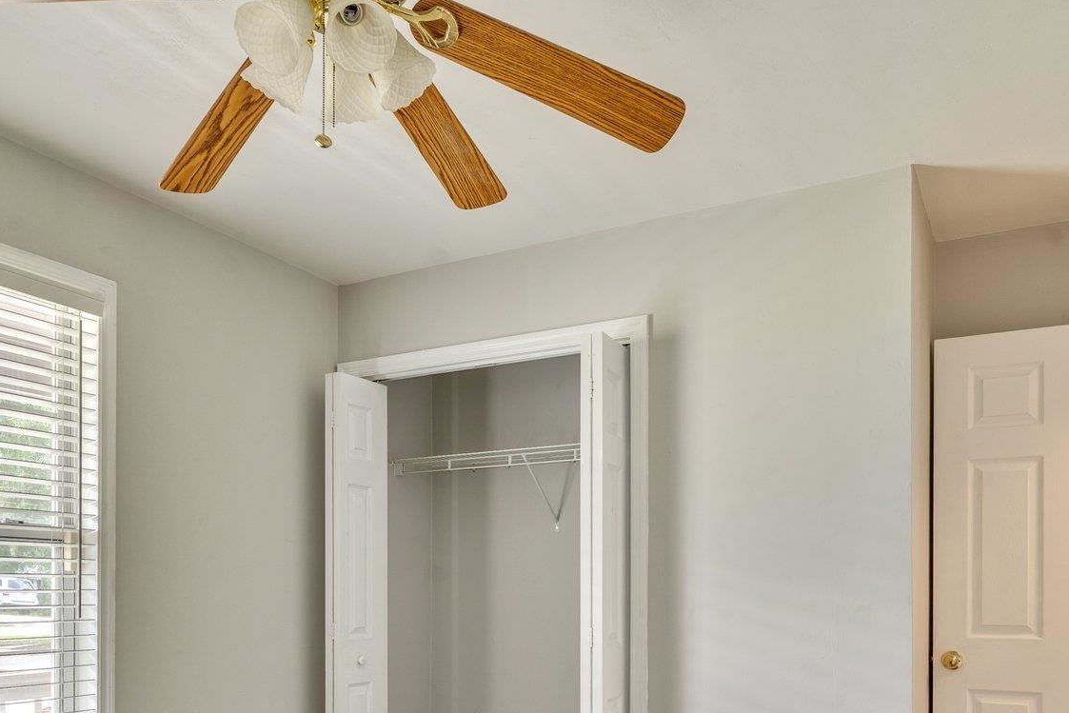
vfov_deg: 40.1
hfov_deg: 60.2
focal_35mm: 31
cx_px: 497
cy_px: 601
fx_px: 921
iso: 250
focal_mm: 17
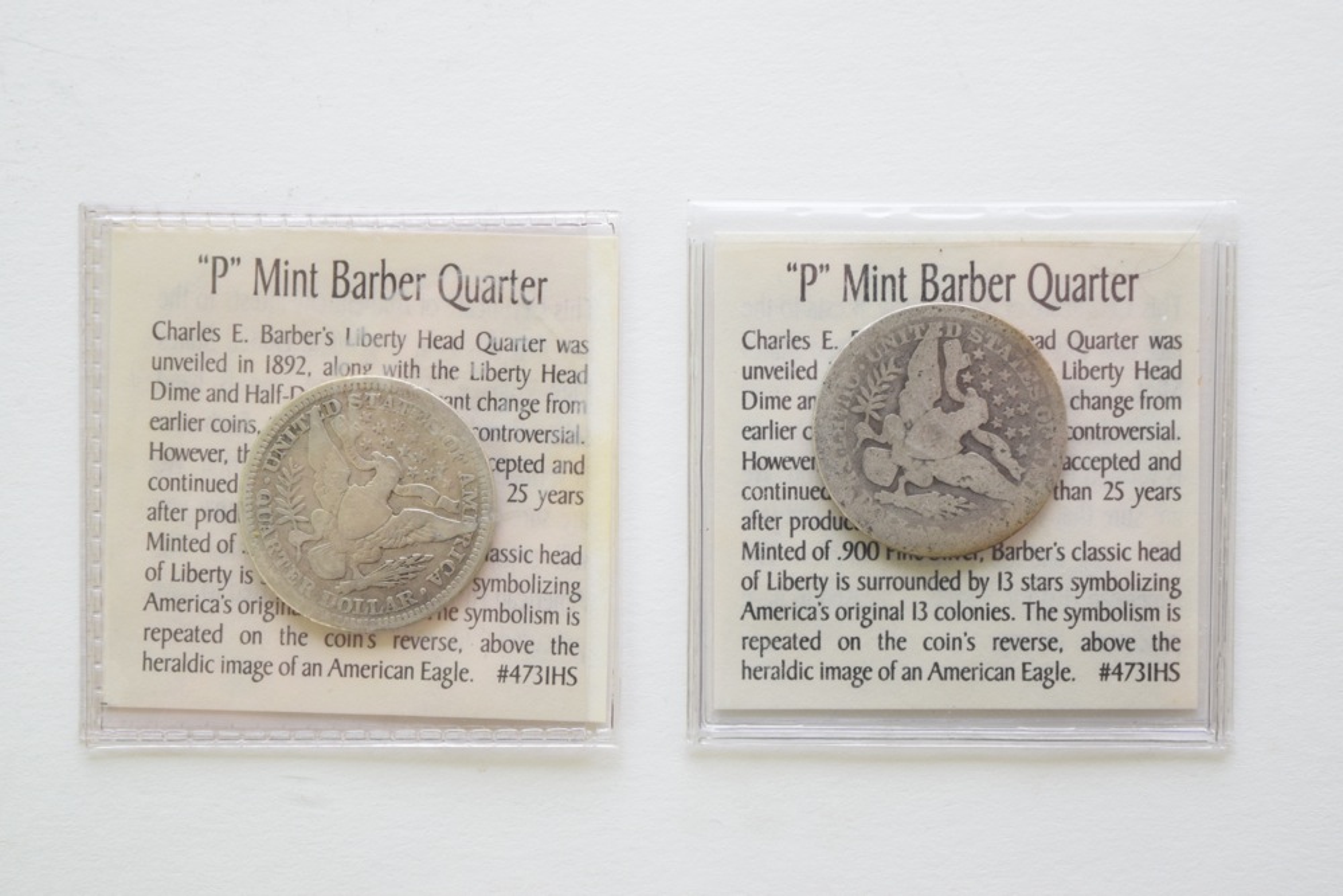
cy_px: 448
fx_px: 3078
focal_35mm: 82
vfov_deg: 16.6
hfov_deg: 24.6
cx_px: 672
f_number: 5.6
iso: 720
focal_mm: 55
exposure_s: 1/125
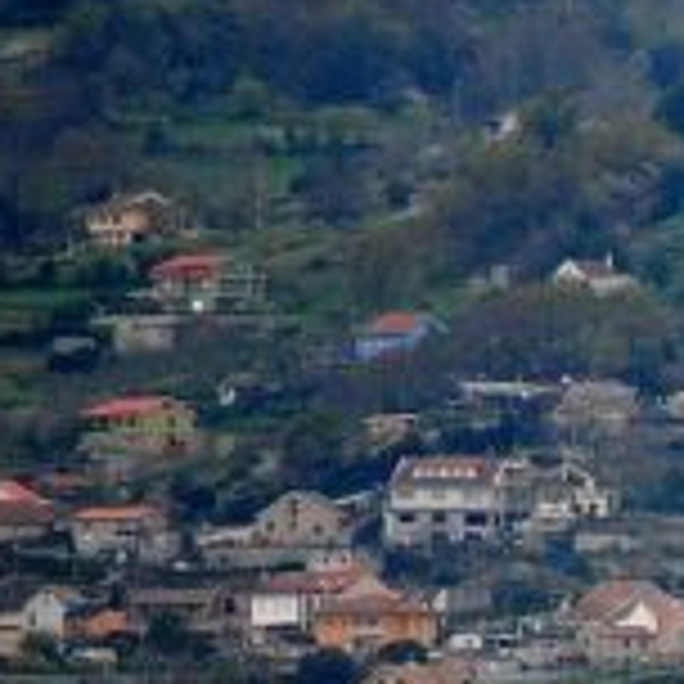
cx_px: 1782
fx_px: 22534
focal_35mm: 1008
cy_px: 790
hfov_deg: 1.7
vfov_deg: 1.7
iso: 320
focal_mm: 150
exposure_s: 1/500
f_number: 5
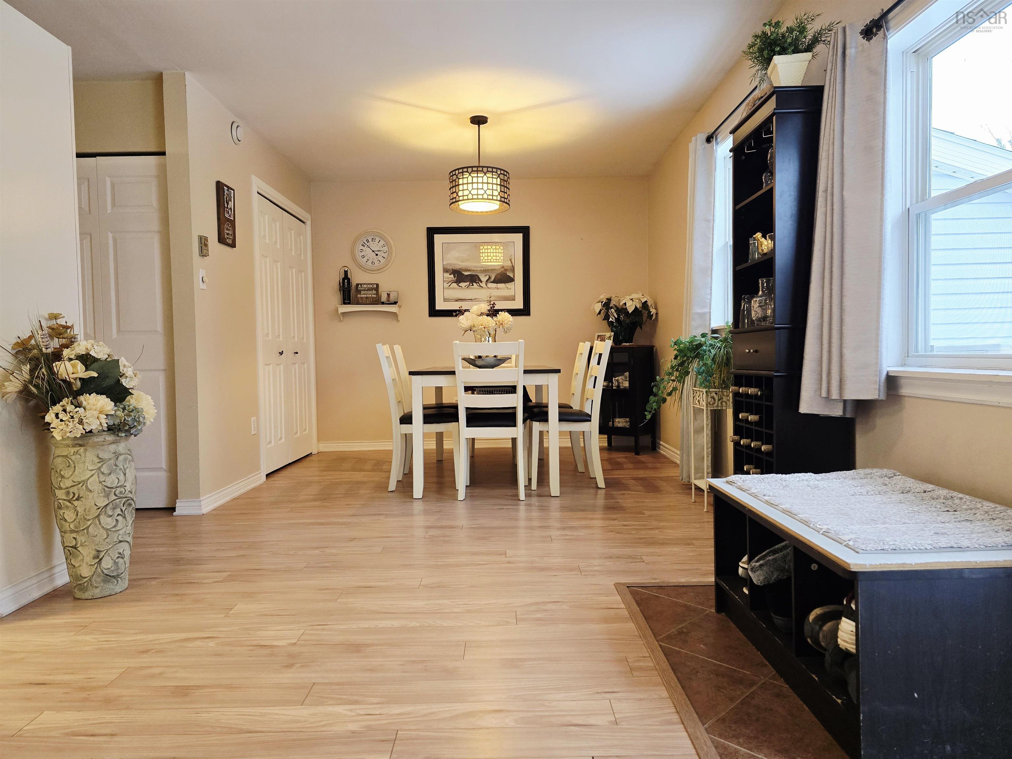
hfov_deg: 73.9
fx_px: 672
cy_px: 380
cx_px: 506
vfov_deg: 58.9
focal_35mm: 23
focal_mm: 6.3
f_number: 1.7
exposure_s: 1/120
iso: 500
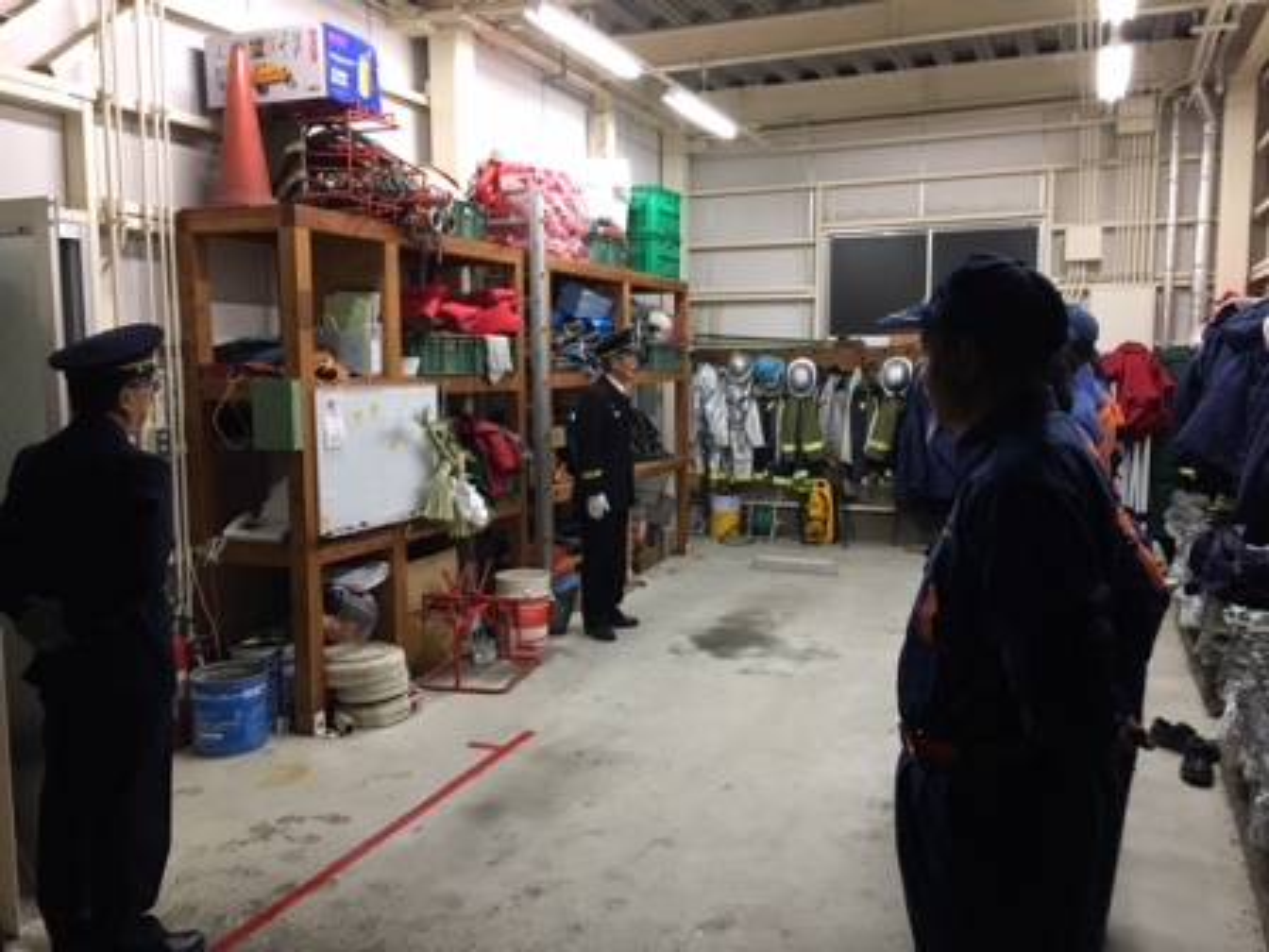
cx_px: 634
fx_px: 1063
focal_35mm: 29
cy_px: 476
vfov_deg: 48.2
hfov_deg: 61.7
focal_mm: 4.15
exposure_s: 1/30
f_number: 2.2
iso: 125
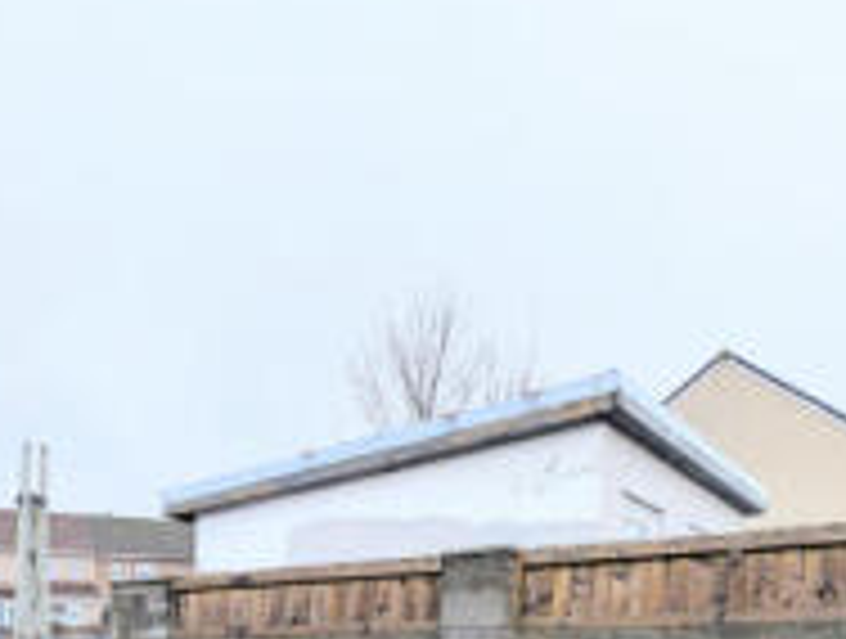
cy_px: 736
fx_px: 907
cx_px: 266
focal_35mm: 37
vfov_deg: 33.0
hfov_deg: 49.0
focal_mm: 2.23
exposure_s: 1/141
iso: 41
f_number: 1.95
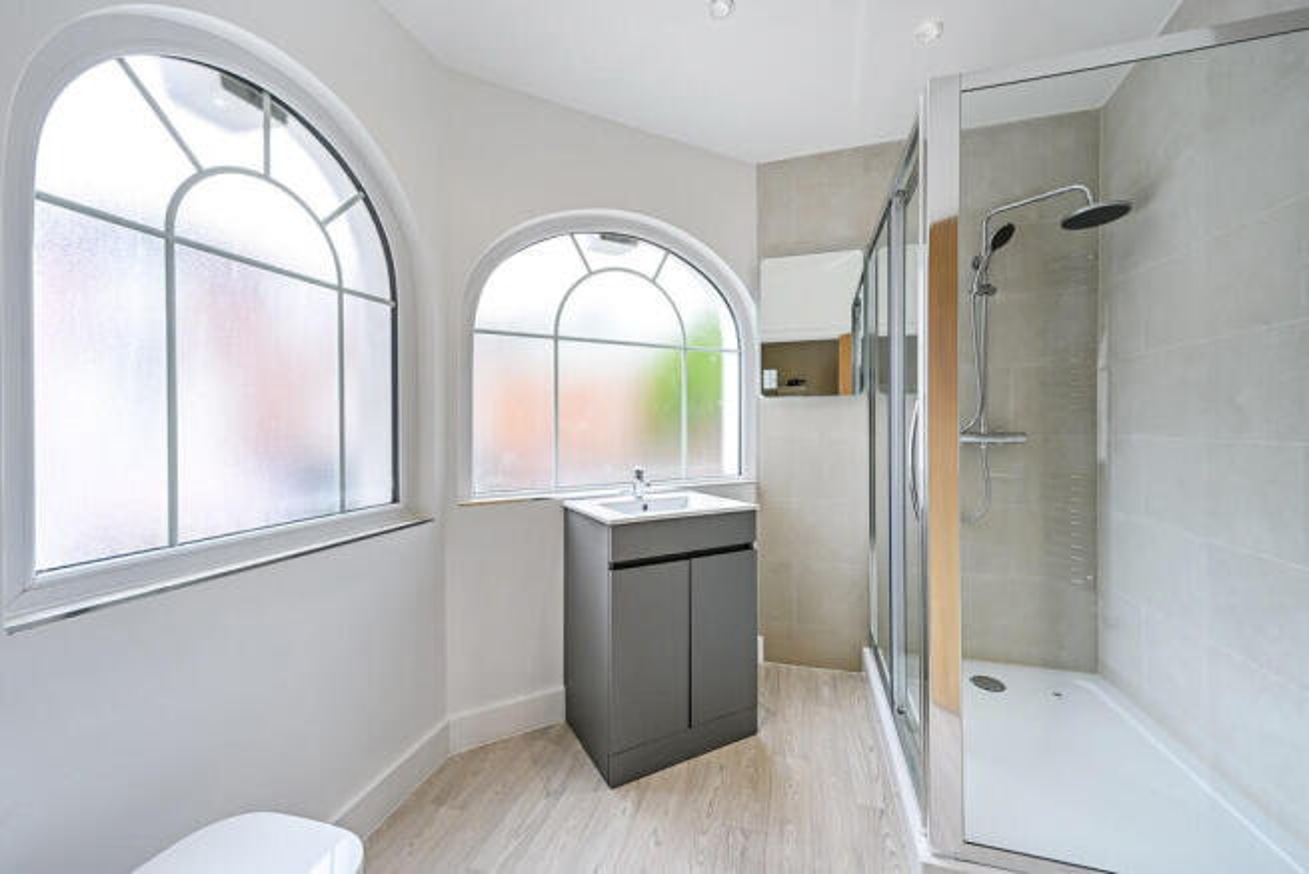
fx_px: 509
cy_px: 437
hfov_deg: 104.2
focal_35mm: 14
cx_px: 654
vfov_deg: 81.2
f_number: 9
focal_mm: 14
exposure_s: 1/10
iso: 250
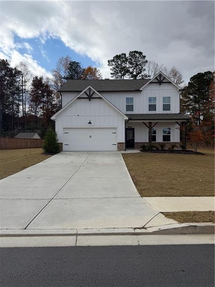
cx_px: 108
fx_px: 199
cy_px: 144
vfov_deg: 71.6
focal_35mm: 24
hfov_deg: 56.8
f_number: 1.78
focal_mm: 6.76
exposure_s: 1/5319
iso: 80
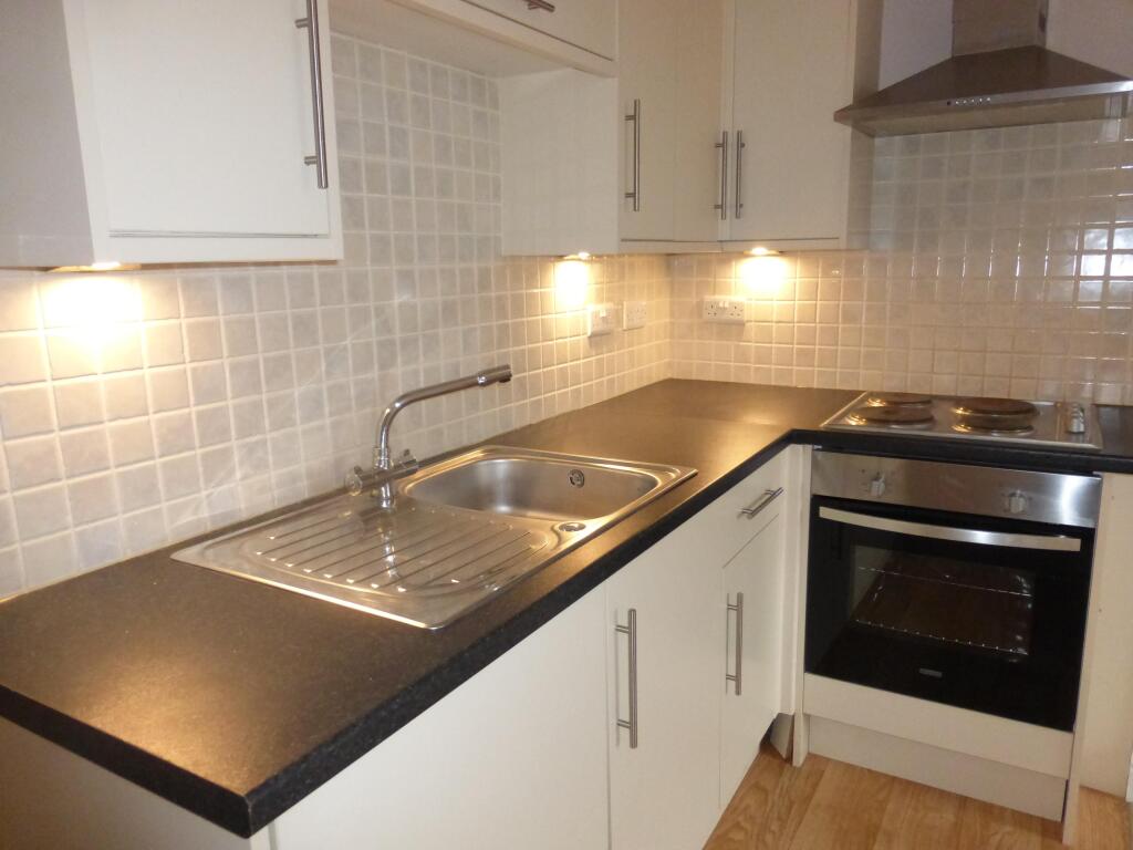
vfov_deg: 56.8
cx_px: 566
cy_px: 425
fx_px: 786
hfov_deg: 71.6
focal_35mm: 24
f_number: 3.3
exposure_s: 1/60
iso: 800
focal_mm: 4.3
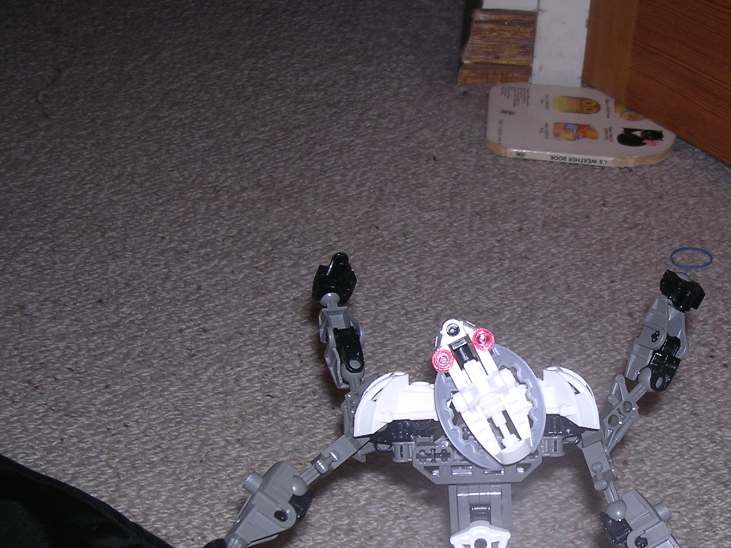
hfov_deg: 32.9
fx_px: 1225
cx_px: 495
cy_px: 382
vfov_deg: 25.0
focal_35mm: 58
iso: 100
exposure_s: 1/60.1
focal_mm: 5.8
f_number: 2.8
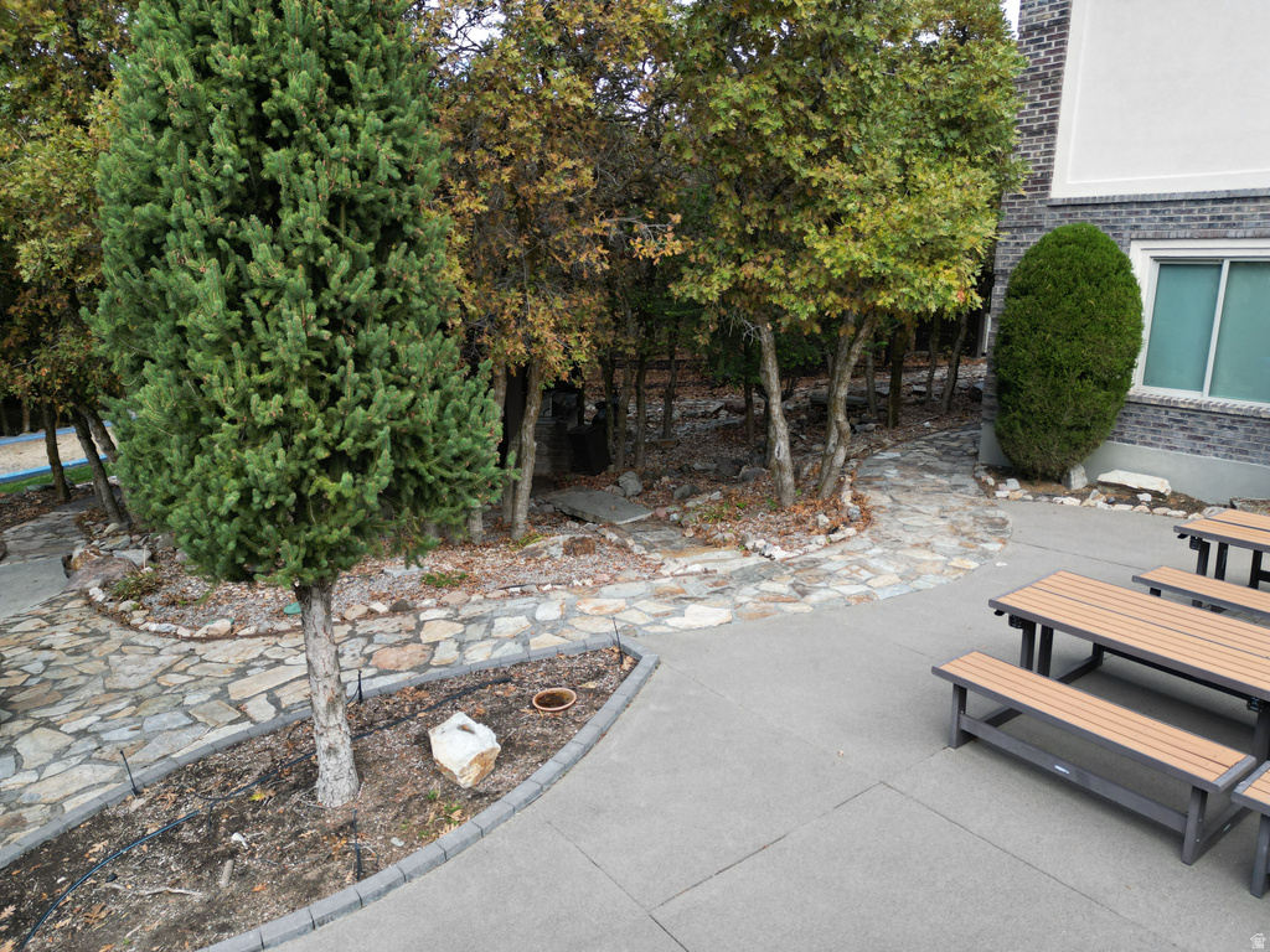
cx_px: 635
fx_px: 881
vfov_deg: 56.8
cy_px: 476
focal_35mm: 24
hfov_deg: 71.6
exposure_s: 1/640
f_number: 1.7
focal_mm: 6.72
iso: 130
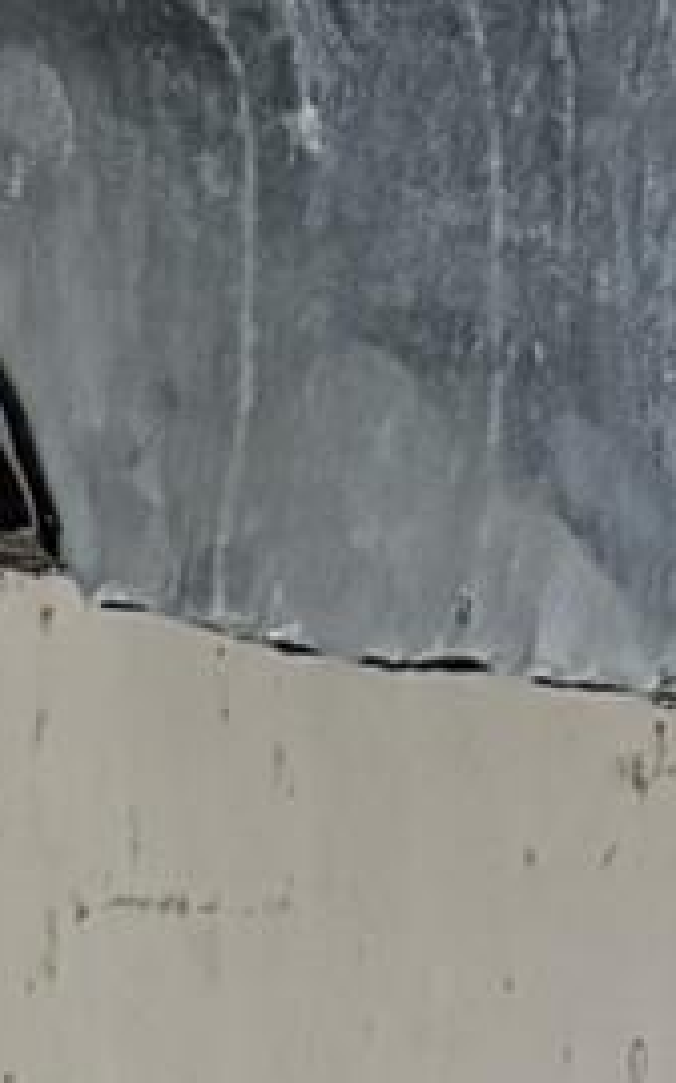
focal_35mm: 194
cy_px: 2094
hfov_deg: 6.2
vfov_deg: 10.1
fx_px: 5722
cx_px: 2032
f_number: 1.78
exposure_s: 1/30
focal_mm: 6.76
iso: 1250
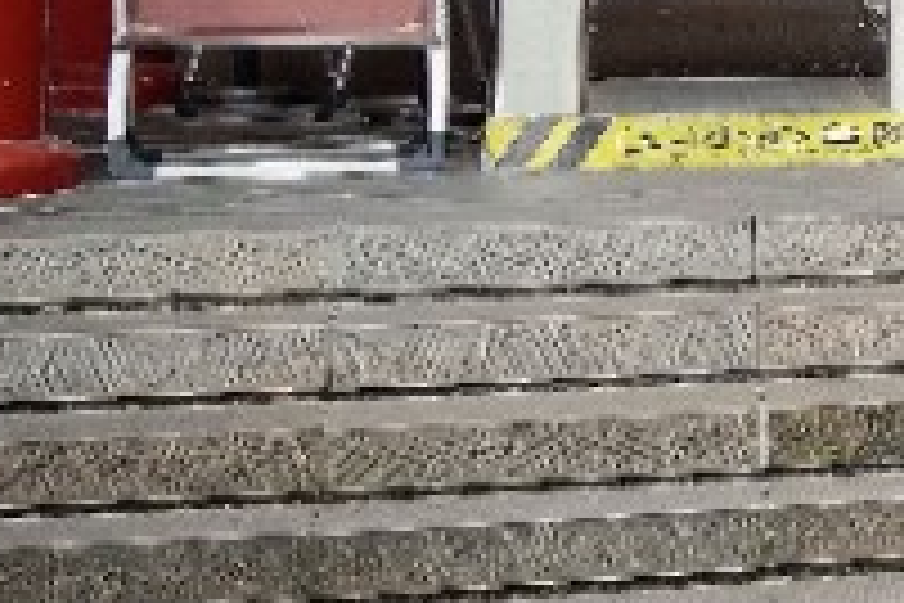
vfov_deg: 7.6
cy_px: -524
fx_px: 4369
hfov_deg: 8.8
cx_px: 3009
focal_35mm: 174
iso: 100
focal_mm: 25
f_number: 2.8
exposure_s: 1/50
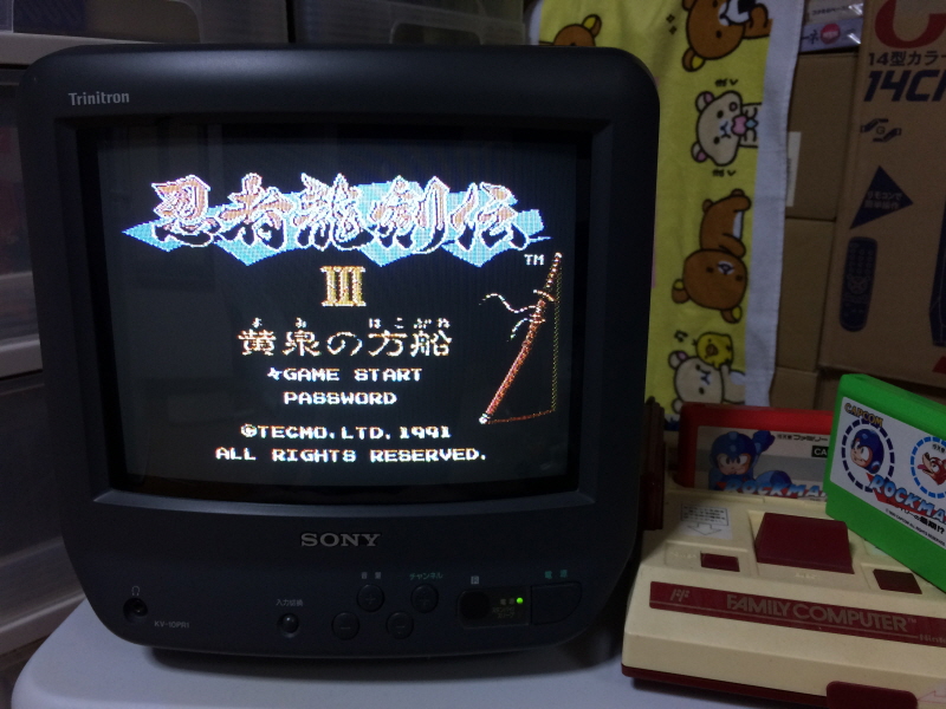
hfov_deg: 61.7
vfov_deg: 48.2
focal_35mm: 29
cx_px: 473
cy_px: 354
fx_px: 793
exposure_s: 1/30
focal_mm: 4.15
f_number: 2.2
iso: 50
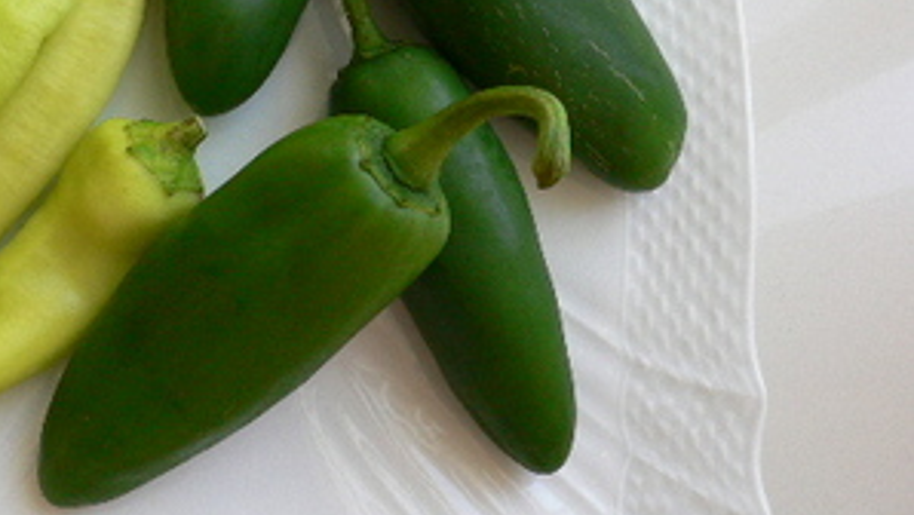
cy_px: 136
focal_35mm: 64
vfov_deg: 18.7
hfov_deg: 31.7
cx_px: 150
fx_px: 1552
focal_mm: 5.8
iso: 100
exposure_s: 1/50
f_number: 2.8
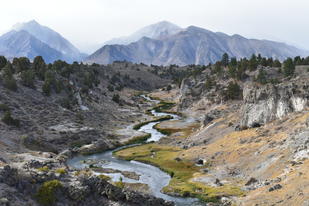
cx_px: 154
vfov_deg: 29.0
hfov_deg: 42.3
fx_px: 399
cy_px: 103
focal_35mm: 46
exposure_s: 1/400
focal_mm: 31
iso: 400
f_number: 11
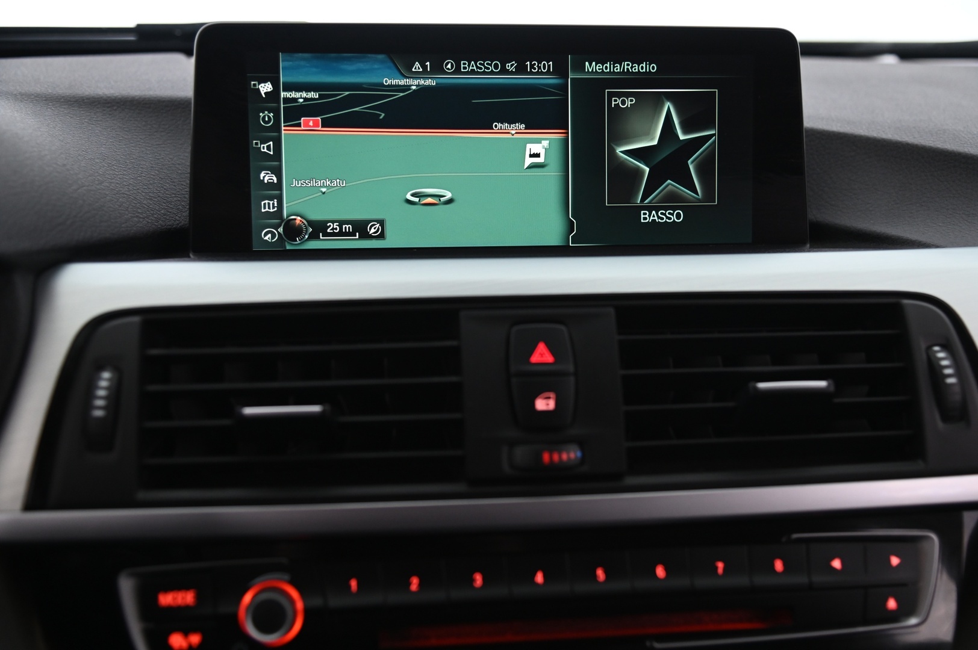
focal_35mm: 44
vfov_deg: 30.5
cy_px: 325
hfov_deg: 44.5
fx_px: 1194
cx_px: 489
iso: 2000
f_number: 4
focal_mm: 44
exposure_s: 1/30
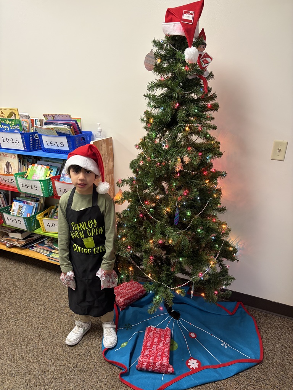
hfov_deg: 53.1
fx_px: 293
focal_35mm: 26
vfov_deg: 67.3
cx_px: 146
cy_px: 195
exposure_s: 1/60
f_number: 1.6
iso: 320
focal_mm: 5.96
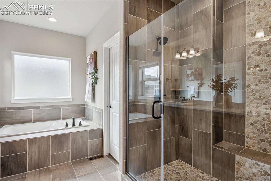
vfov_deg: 65.9
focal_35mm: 18
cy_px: 90
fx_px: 139
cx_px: 136
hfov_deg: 88.5
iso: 200
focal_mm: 18.5
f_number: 13
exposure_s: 1/6
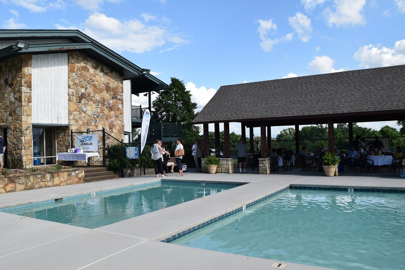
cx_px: 202
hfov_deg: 61.9
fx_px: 337
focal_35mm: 30
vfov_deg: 43.6
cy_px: 135
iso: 200
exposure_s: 1/320
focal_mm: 20
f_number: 9
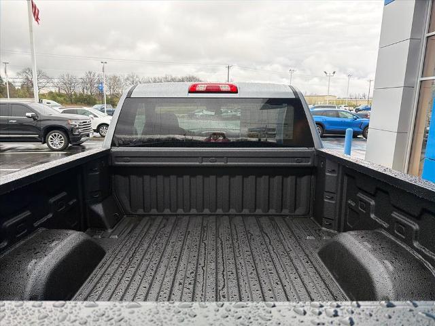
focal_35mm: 24
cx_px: 218
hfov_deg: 71.6
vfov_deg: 56.8
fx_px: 302
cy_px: 163
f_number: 1.78
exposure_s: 1/210
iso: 125
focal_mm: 6.76
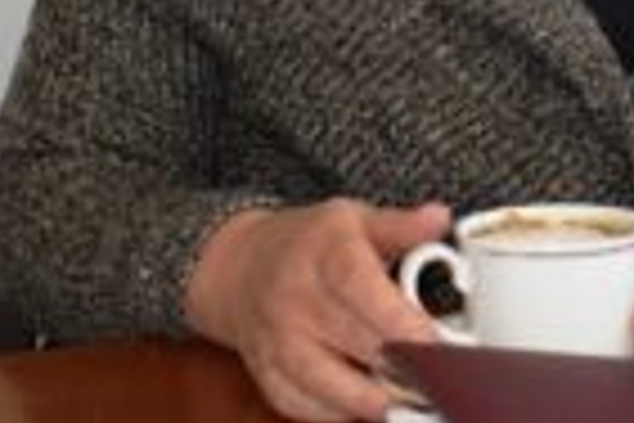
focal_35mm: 128
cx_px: 643
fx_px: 2254
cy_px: -232
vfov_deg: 10.3
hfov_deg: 15.7
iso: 800
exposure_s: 1/125
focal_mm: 24
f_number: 5.6
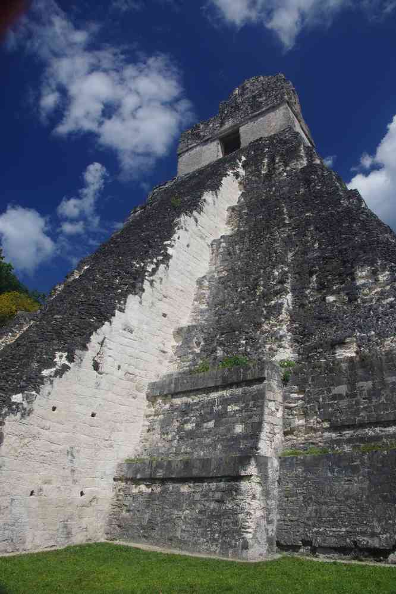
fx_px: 445
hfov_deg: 47.9
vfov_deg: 67.4
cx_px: 198
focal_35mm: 27
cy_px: 297
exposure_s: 1/100
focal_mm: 18
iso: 100
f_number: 11
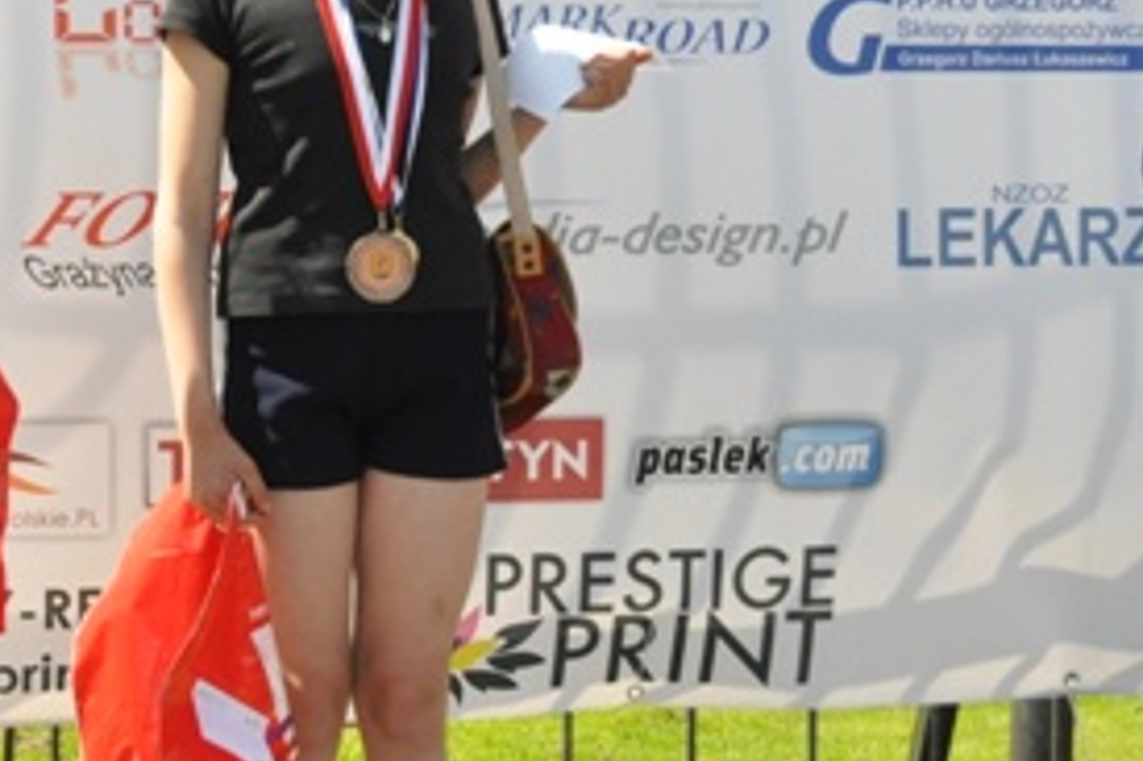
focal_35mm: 122
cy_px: 476
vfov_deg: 11.2
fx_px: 3871
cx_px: 270
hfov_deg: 16.7
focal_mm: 28
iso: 1250
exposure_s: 1/4000
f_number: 4.5
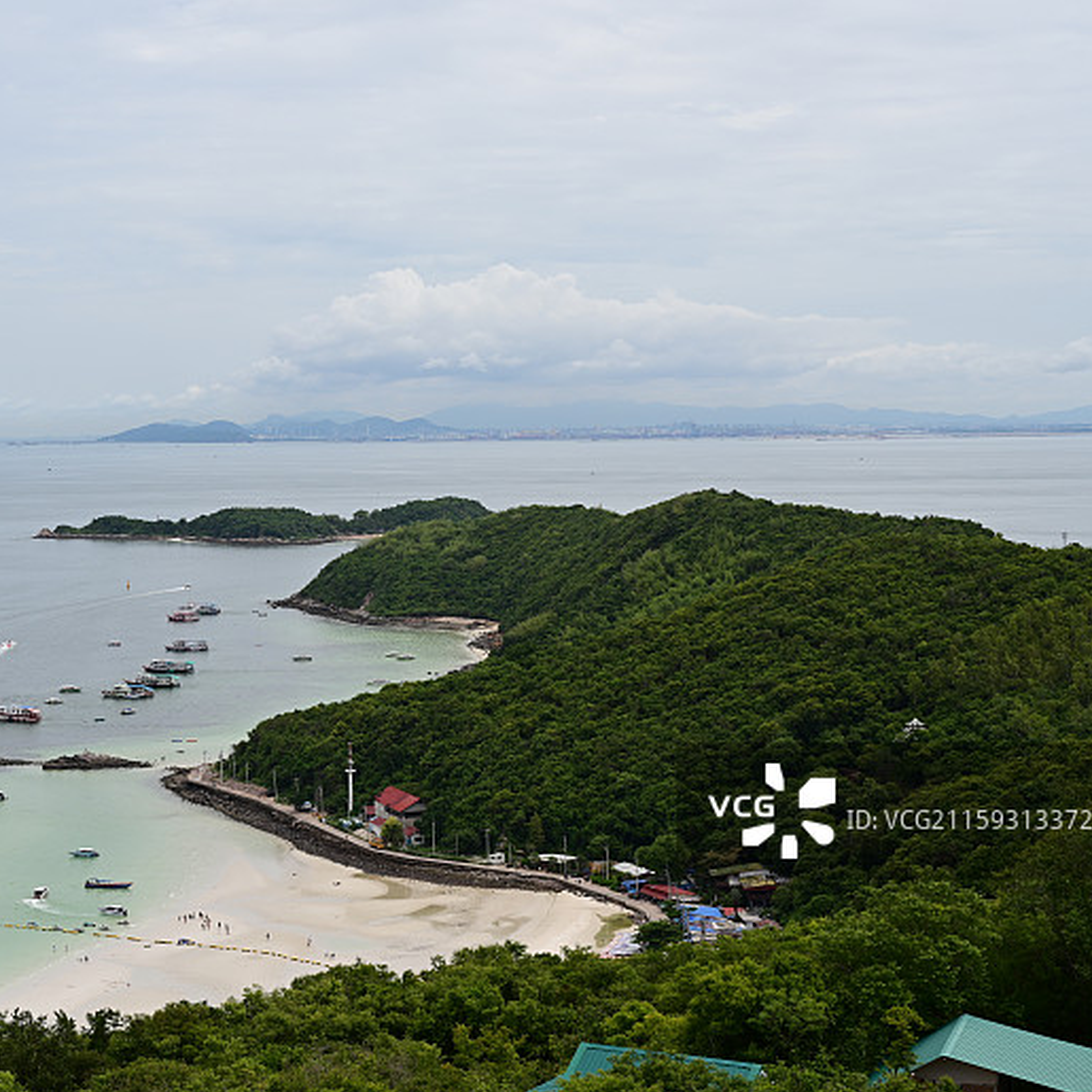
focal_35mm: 66
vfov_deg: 26.1
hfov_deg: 25.8
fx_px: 2356
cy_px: 548
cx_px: 301
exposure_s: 1/400
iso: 100
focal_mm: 50
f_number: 8
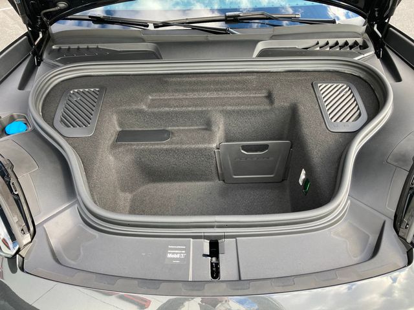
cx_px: 207
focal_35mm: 28
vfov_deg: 49.7
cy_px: 155
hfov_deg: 63.4
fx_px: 335
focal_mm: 3.99
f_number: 1.8
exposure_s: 1/121
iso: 32
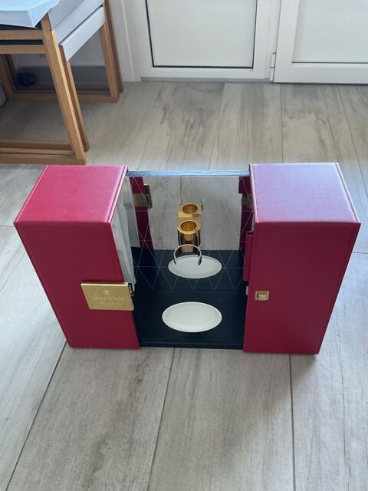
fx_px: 411
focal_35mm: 29
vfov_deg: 61.7
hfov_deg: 48.2
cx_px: 184
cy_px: 246
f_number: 1.8
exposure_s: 1/60
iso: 200
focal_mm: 3
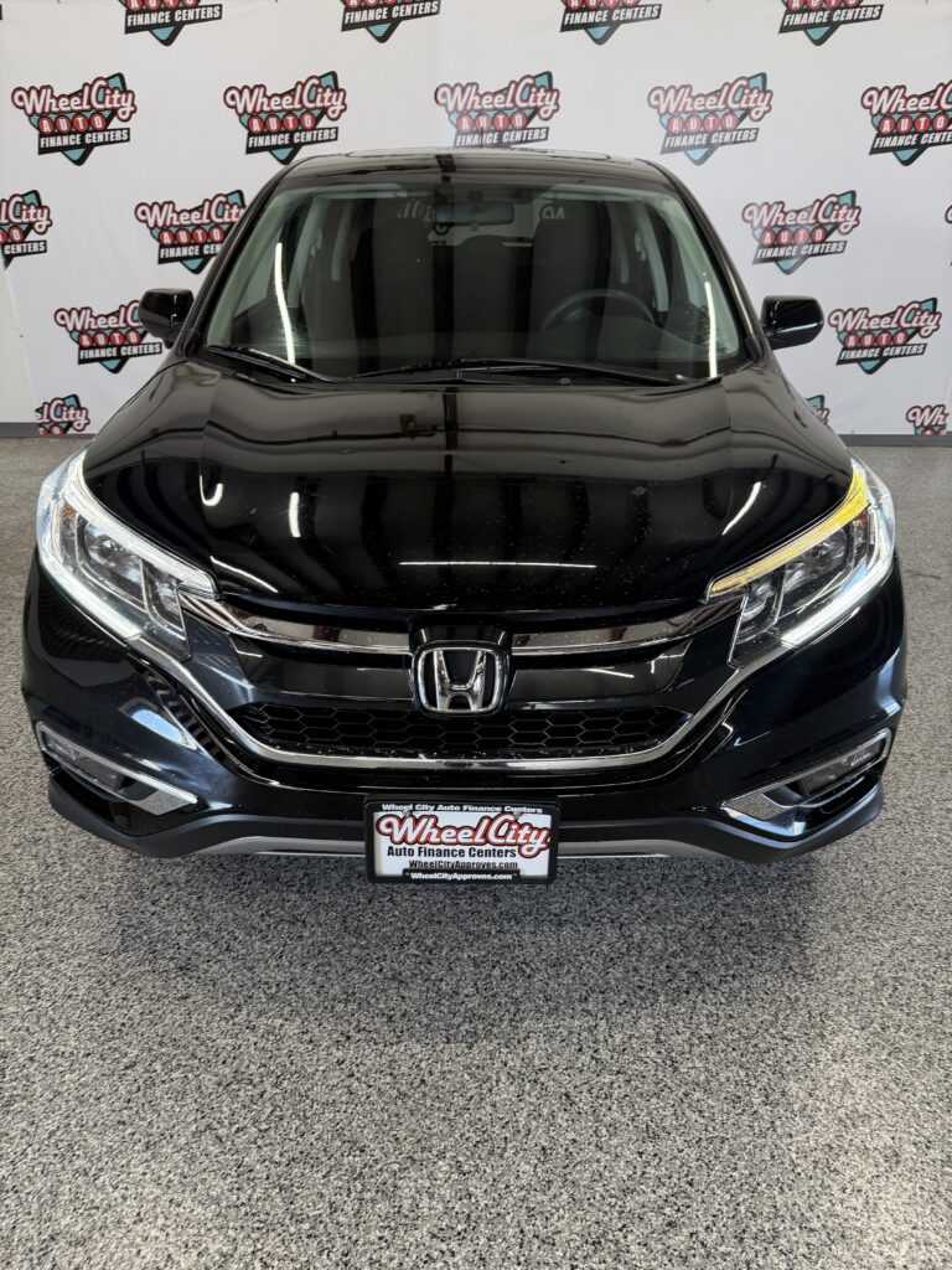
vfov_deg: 71.6
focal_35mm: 24
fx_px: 880
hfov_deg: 56.8
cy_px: 635
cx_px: 476
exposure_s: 1/154
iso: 200
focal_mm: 6.76
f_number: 1.78
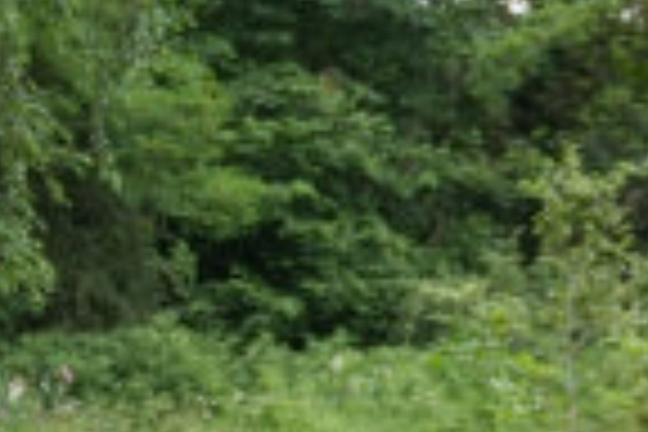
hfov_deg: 8.3
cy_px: 727
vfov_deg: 5.6
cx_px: -392
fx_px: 4338
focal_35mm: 241
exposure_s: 1/640
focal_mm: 34
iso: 250
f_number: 2.8
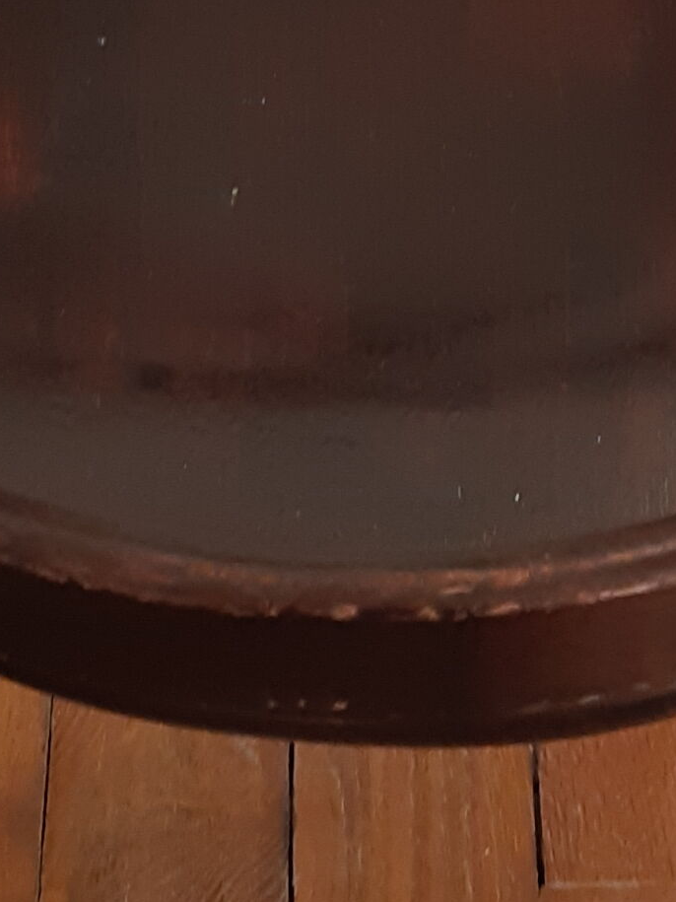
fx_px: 3412
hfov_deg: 11.3
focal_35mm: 131
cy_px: -411
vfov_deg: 14.2
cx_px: 380
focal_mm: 3.93
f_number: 1.7
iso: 100
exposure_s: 1/50
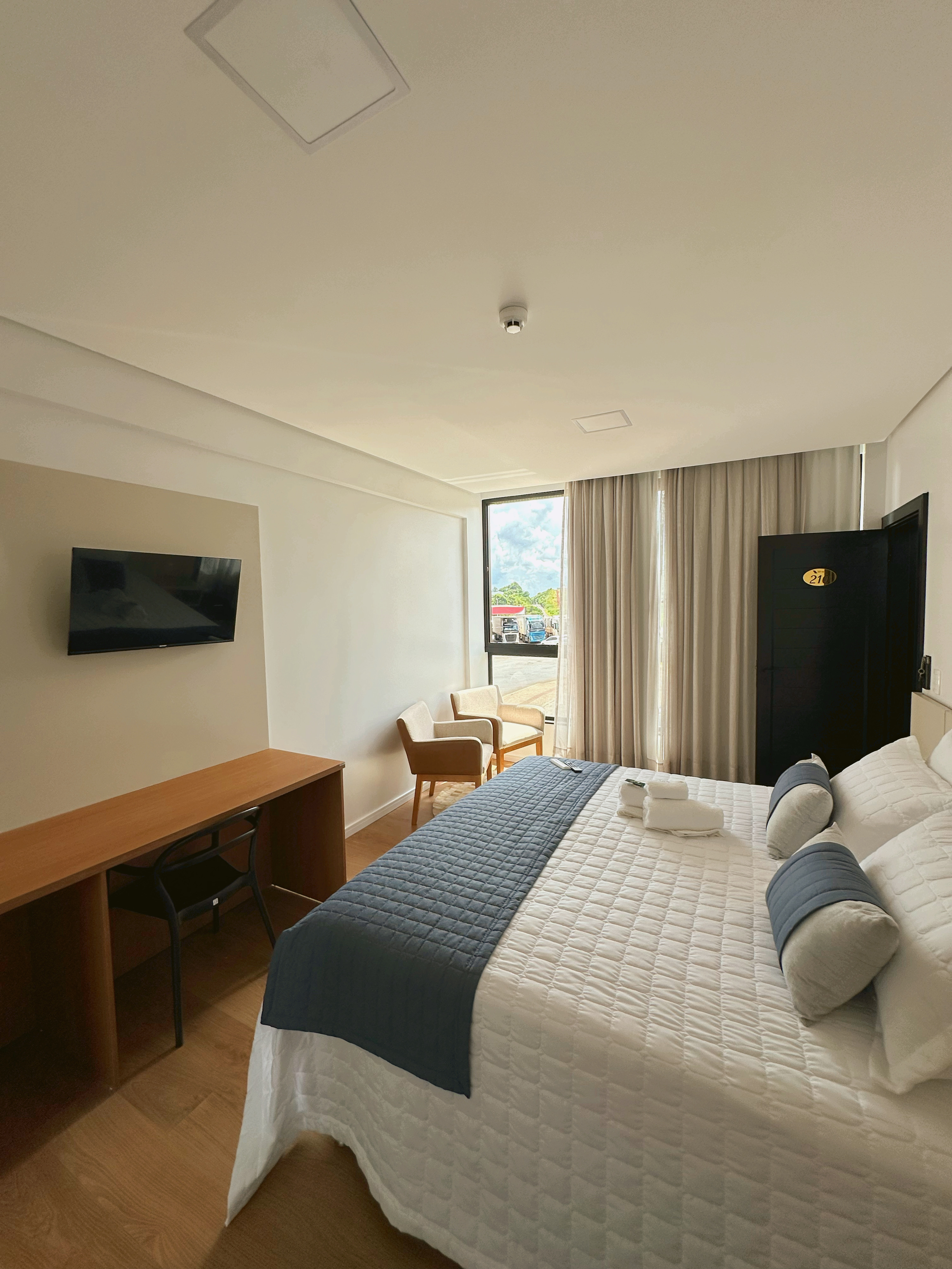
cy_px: 634
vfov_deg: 102.1
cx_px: 476
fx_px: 513
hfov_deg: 85.7
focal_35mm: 14
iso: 40
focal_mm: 2.22
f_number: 2.2
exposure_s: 1/449
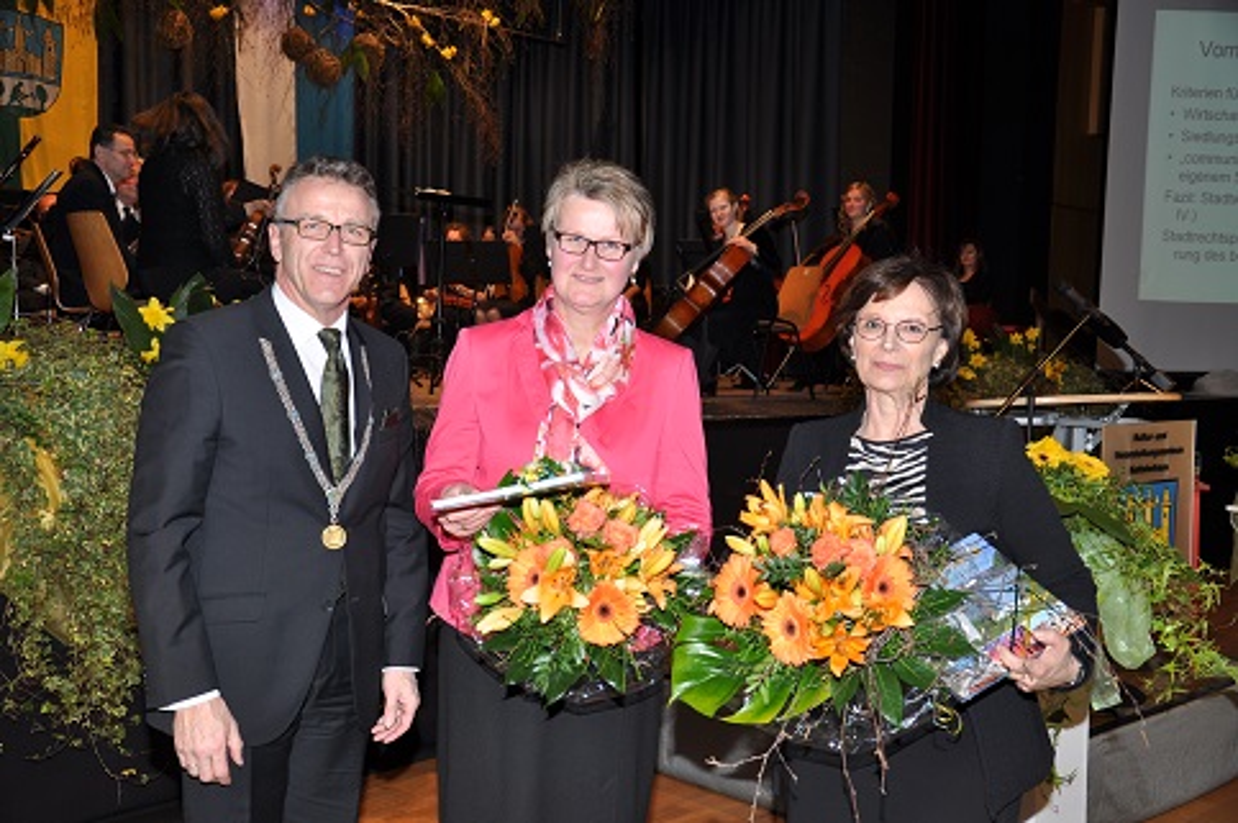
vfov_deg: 35.4
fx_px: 1288
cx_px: 619
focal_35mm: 38
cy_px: 412
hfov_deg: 51.3
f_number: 4
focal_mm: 25
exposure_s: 1/60
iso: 200
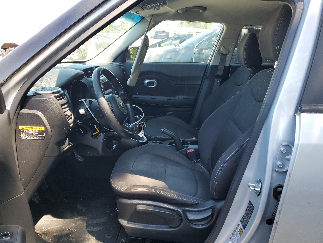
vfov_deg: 53.1
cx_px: 162
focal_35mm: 26
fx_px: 243
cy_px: 122
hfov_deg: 67.3
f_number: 1.5
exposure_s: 1/185
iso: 50
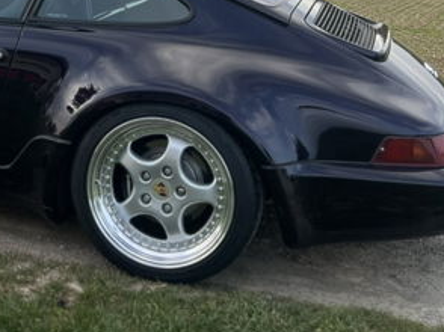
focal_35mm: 68
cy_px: -35
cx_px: 33
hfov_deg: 27.4
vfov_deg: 20.6
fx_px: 871
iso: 50
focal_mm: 5.7
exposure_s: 1/458
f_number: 1.5
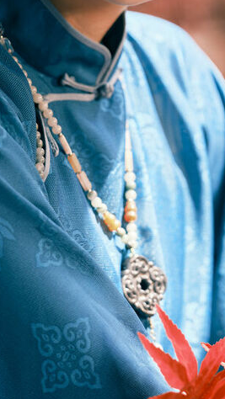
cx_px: 194
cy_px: 136
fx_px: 2967
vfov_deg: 7.7
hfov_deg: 4.3
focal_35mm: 280
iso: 100
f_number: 2.5
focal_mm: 110
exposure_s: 1/250
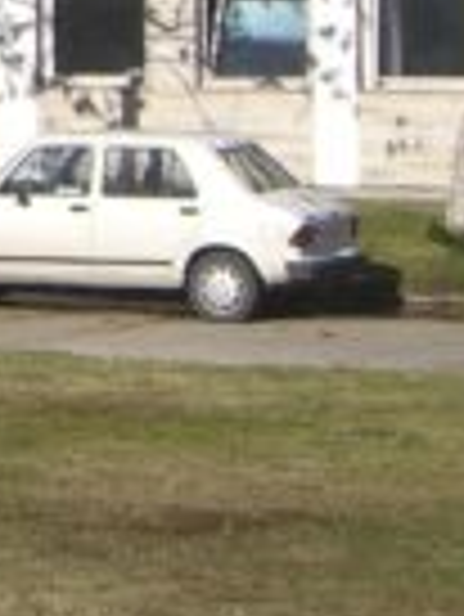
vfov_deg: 9.1
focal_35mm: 213
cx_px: -432
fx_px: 3801
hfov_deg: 6.8
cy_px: -220
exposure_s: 1/1250
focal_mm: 6.2
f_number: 4.3
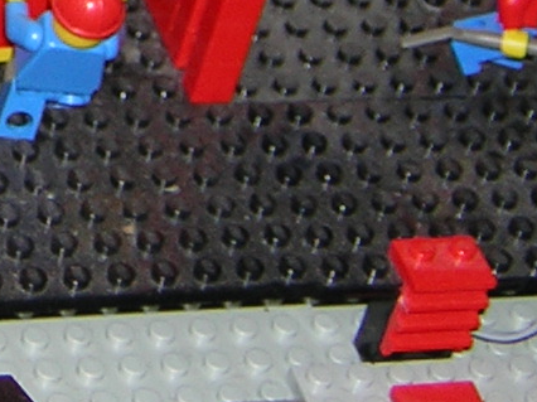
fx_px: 3380
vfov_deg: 6.8
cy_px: -115
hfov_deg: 9.0
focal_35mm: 218
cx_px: -117
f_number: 3.3
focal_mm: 7.6
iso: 50
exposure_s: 1/60.1
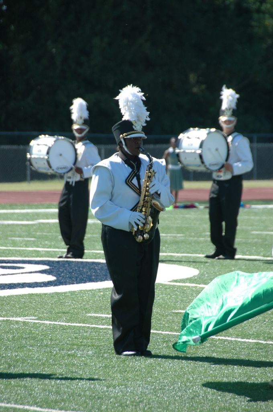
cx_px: 136
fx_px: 3422
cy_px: 206
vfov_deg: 6.9
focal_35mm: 300
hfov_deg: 4.6
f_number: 5.6
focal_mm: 200
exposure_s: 1/400
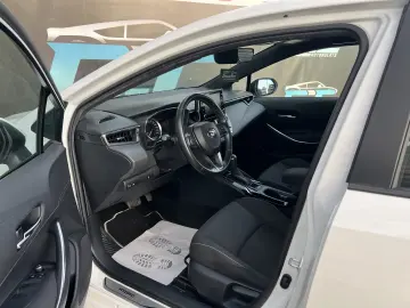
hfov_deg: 67.3
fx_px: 308
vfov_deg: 53.1
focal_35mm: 26
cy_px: 154
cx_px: 205
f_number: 1.5
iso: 50
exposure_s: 1/344
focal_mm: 5.7
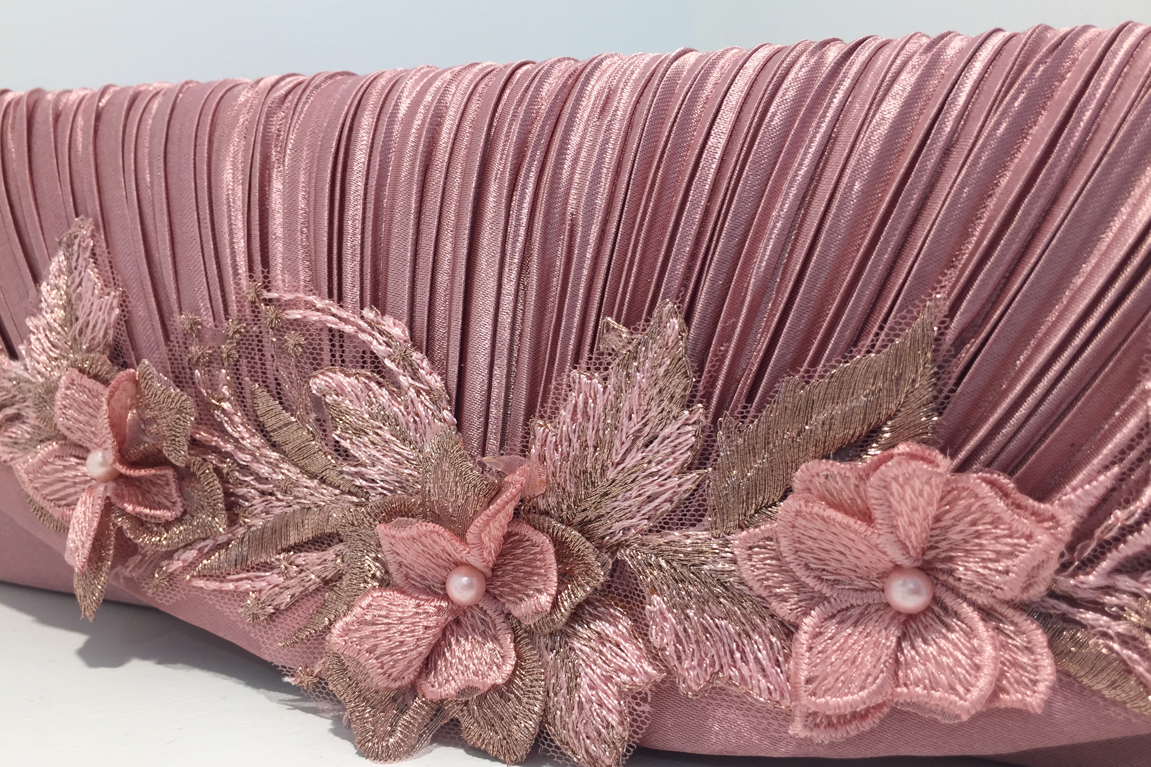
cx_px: 584
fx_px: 991
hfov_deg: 60.3
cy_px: 398
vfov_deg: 42.3
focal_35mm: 31
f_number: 2.2
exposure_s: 1/50
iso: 32
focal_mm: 4.15
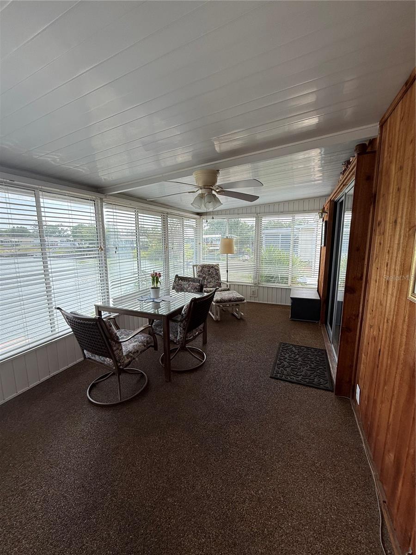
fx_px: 224
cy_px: 278
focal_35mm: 14
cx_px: 208
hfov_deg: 85.7
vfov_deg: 102.1
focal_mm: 2.22
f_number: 2.2
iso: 50
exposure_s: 1/244
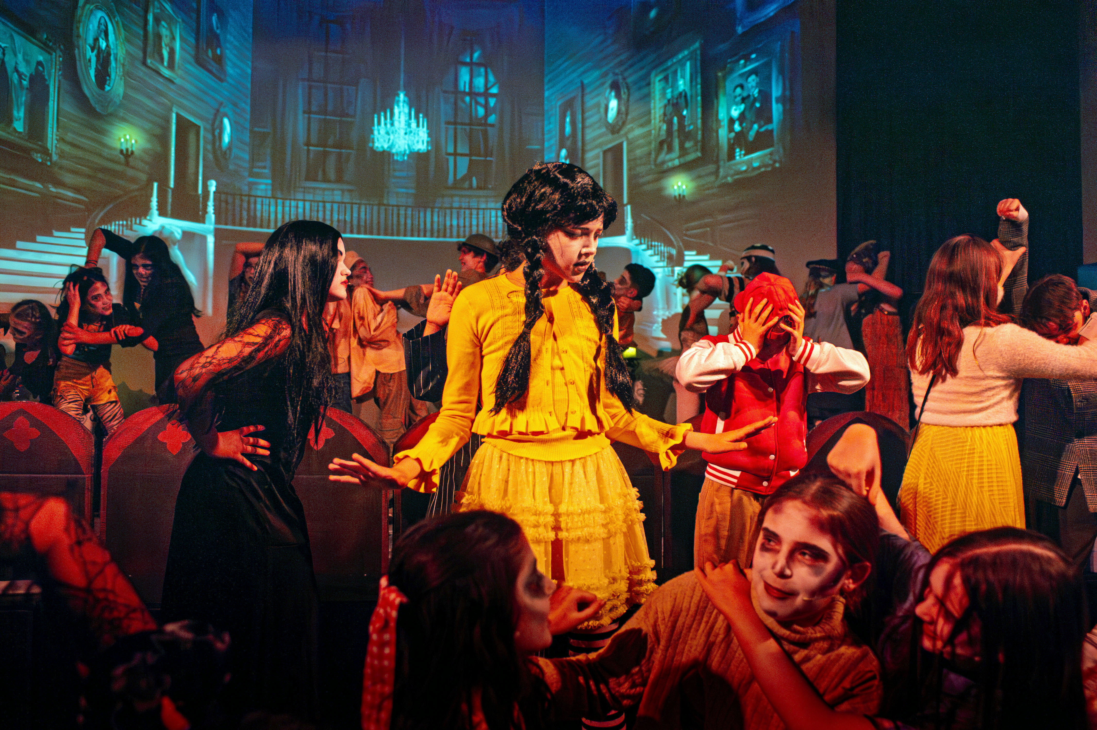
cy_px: 365
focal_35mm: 32
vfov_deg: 41.1
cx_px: 548
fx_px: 974
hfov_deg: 58.7
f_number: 4
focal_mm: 32
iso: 2500
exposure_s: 1/200
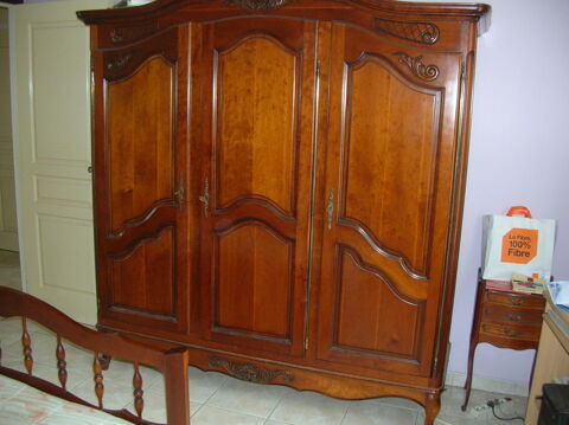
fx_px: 575
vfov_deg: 40.6
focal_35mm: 35
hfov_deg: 52.7
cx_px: 284
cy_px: 212
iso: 116
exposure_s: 1/60.1
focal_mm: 5.8
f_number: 2.8
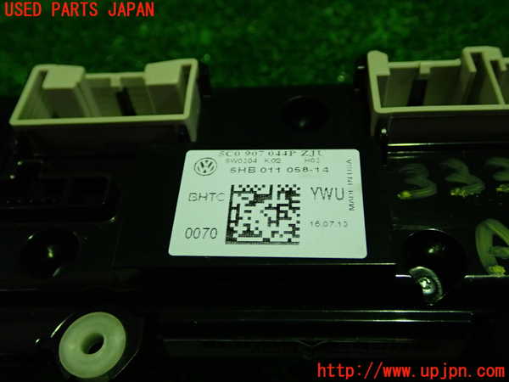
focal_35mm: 36
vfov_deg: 39.7
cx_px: 254
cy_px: 191
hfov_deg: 51.4
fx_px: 529
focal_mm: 6.37
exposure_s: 1/40
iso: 320
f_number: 2.5
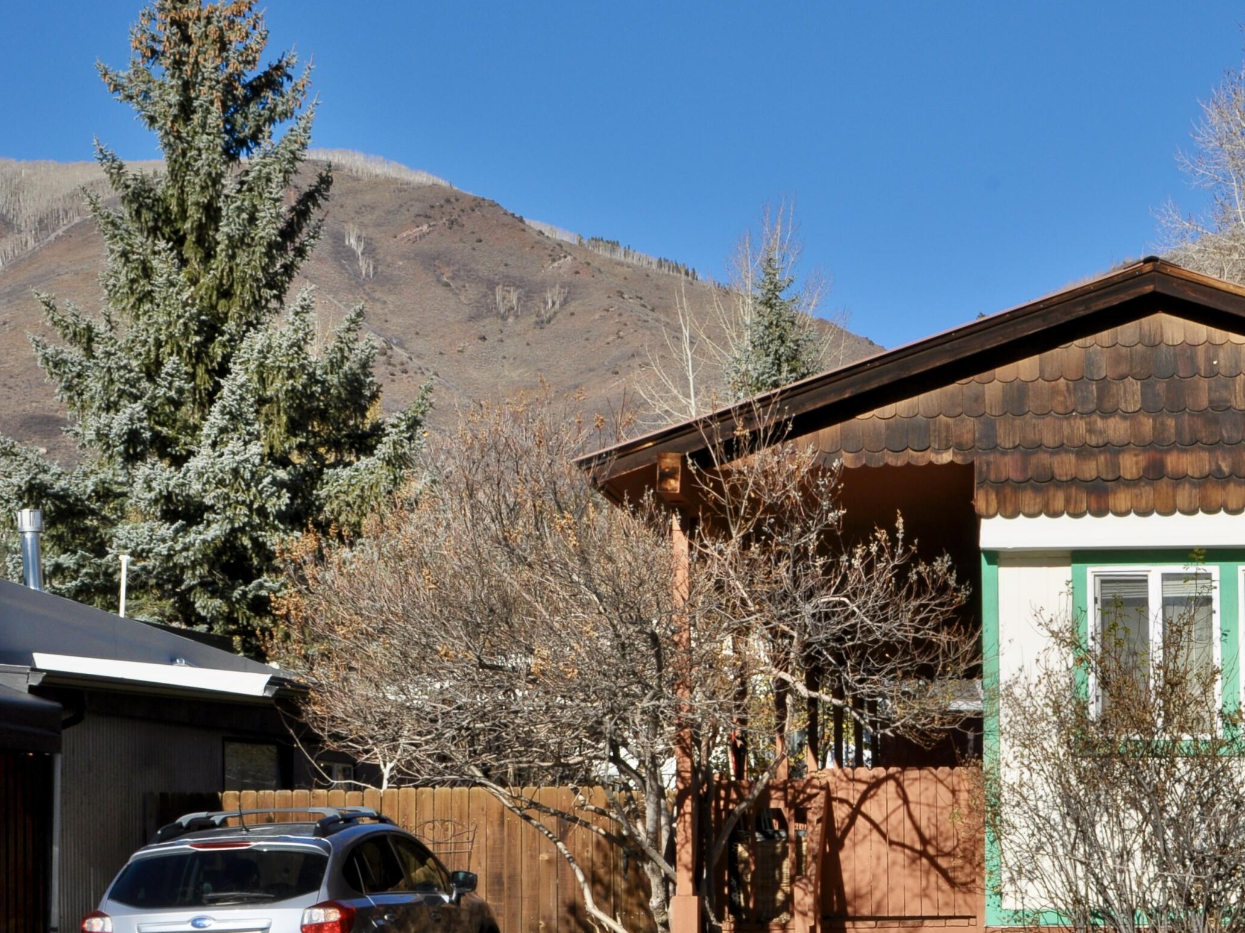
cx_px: 890
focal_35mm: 61
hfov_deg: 31.4
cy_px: 541
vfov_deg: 24.1
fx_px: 2183
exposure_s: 1/200
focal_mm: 29
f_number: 14
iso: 200
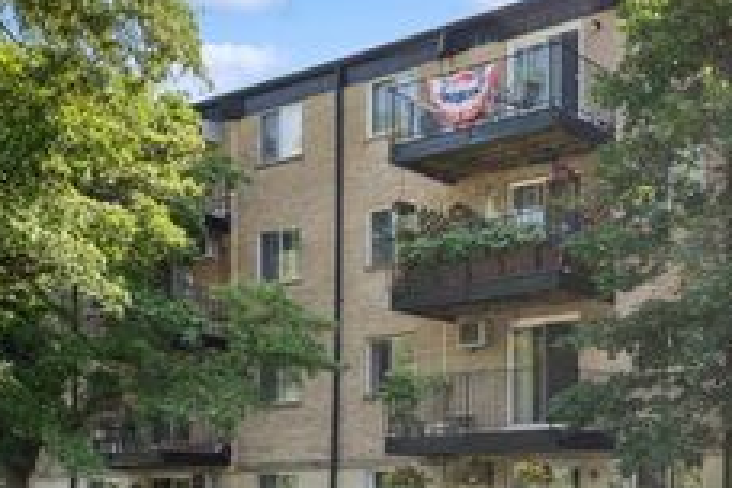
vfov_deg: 27.7
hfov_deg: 36.1
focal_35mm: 47
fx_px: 958
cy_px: 422
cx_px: 787
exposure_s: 1/80
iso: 200
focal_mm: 21.5
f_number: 9
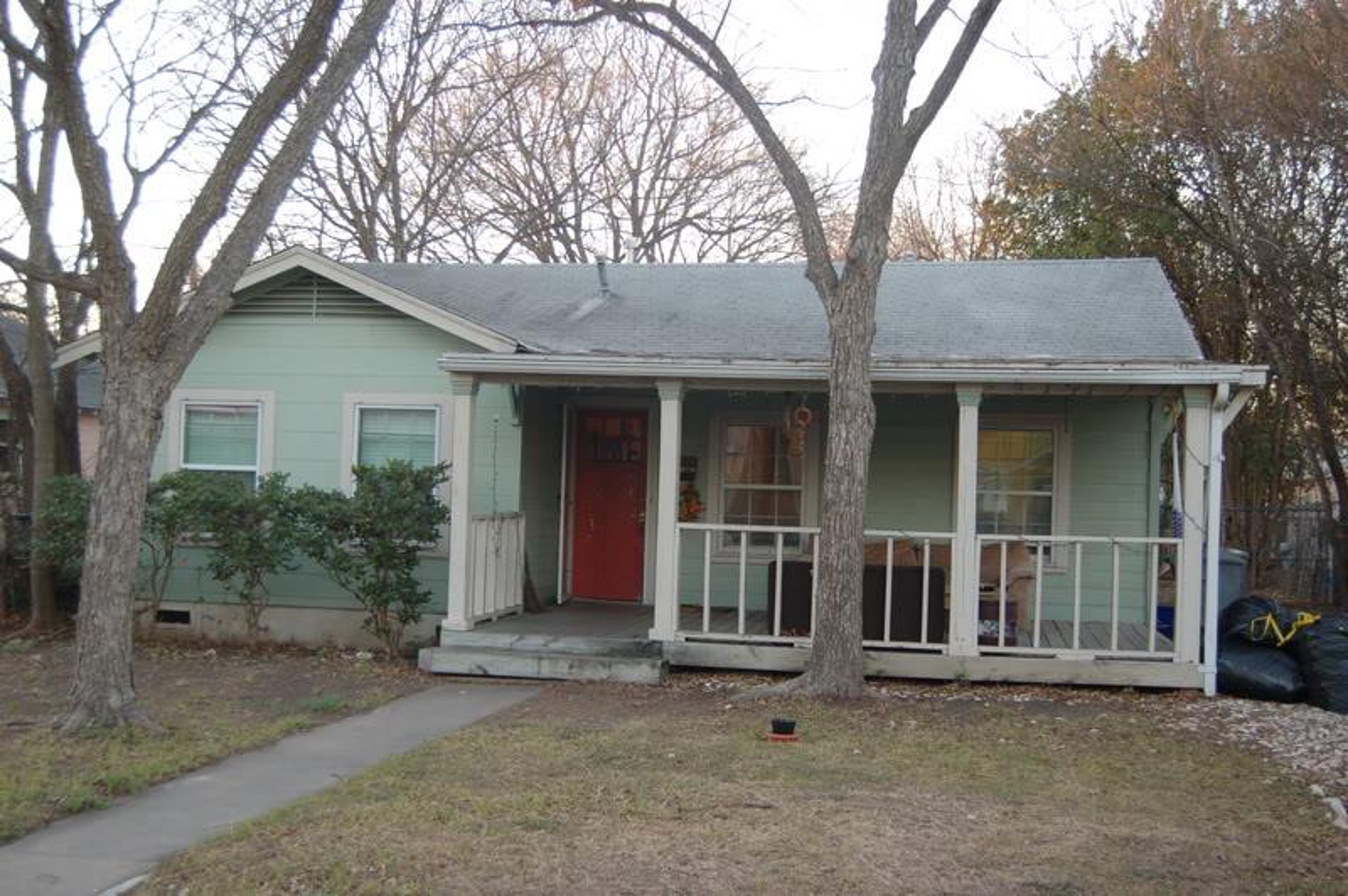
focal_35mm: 39
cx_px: 674
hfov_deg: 49.6
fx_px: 1459
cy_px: 448
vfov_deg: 34.2
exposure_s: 1/125
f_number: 4.2
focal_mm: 26
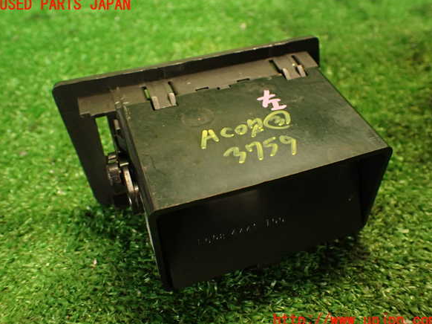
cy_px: 163
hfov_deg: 55.4
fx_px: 412
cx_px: 218
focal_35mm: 33
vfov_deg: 42.9
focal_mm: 5.79
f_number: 2.4
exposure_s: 1/30
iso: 500
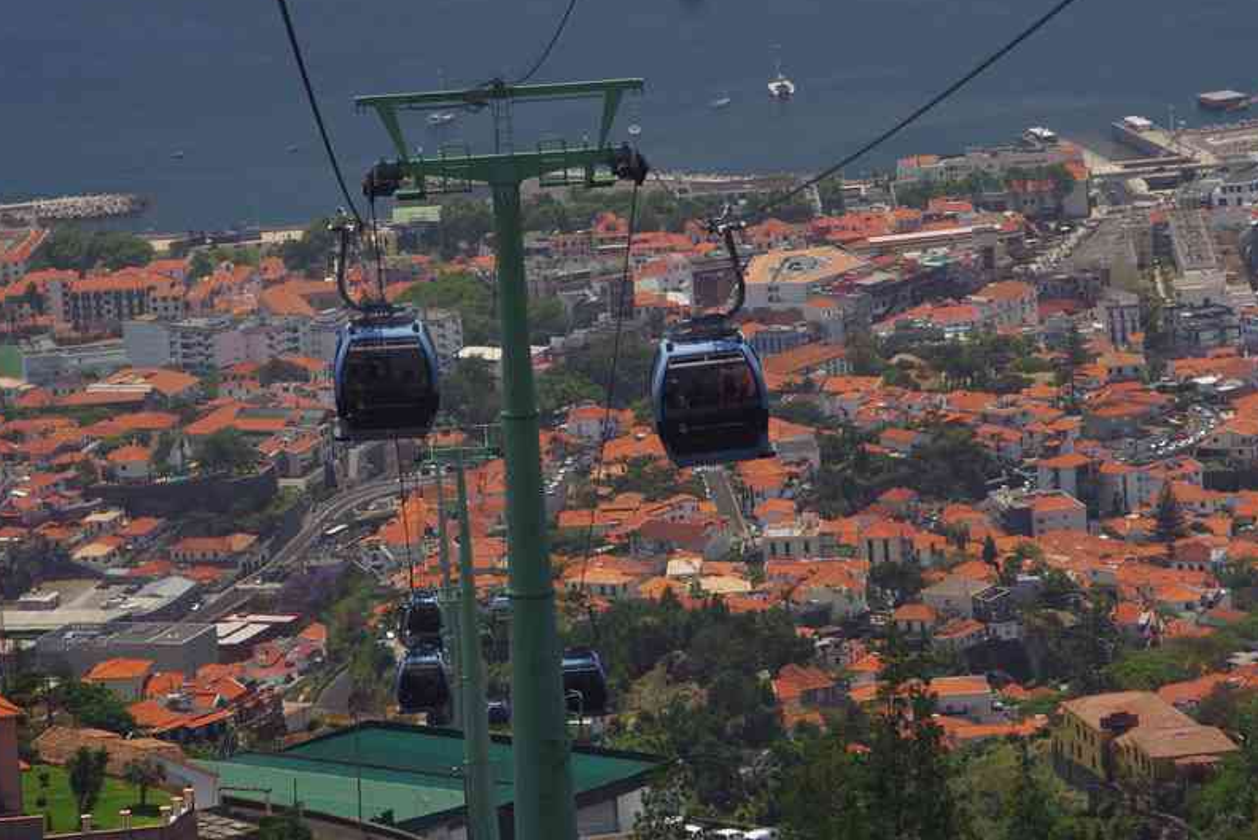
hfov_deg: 8.1
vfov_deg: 5.4
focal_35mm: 256
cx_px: 621
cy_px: 430
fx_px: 8936
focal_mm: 135
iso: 200
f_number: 7.1
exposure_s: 1/200
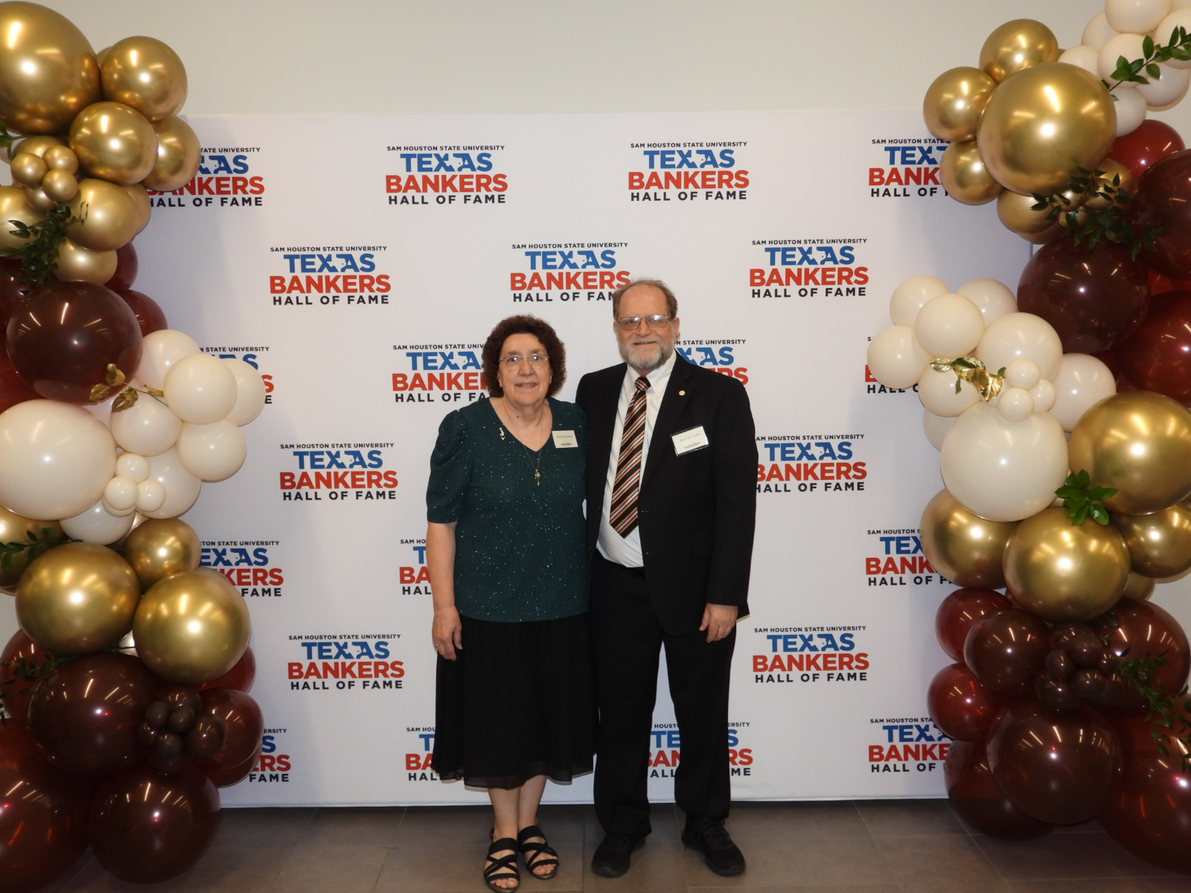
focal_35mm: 33
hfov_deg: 55.4
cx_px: 596
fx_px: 1135
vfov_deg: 42.9
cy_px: 446
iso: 200
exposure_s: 1/30
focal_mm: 5.9
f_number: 3.2
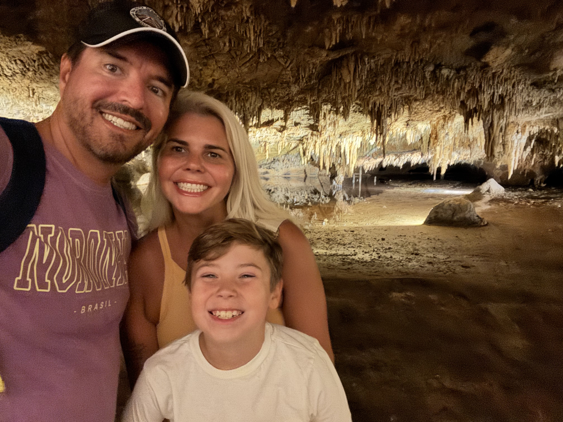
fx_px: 374
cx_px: 282
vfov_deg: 58.9
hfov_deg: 73.9
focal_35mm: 23
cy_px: 211
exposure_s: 1/15
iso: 1250
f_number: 1.9
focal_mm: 2.69
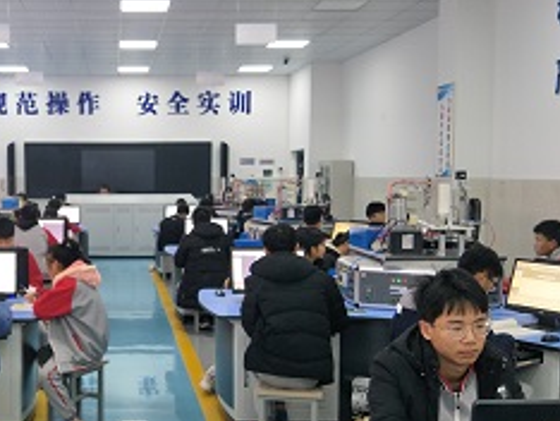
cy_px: 237
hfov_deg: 44.0
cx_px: 129
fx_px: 664
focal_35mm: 41
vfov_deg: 35.1
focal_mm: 4.1
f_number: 1.7
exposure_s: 1/33
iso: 225
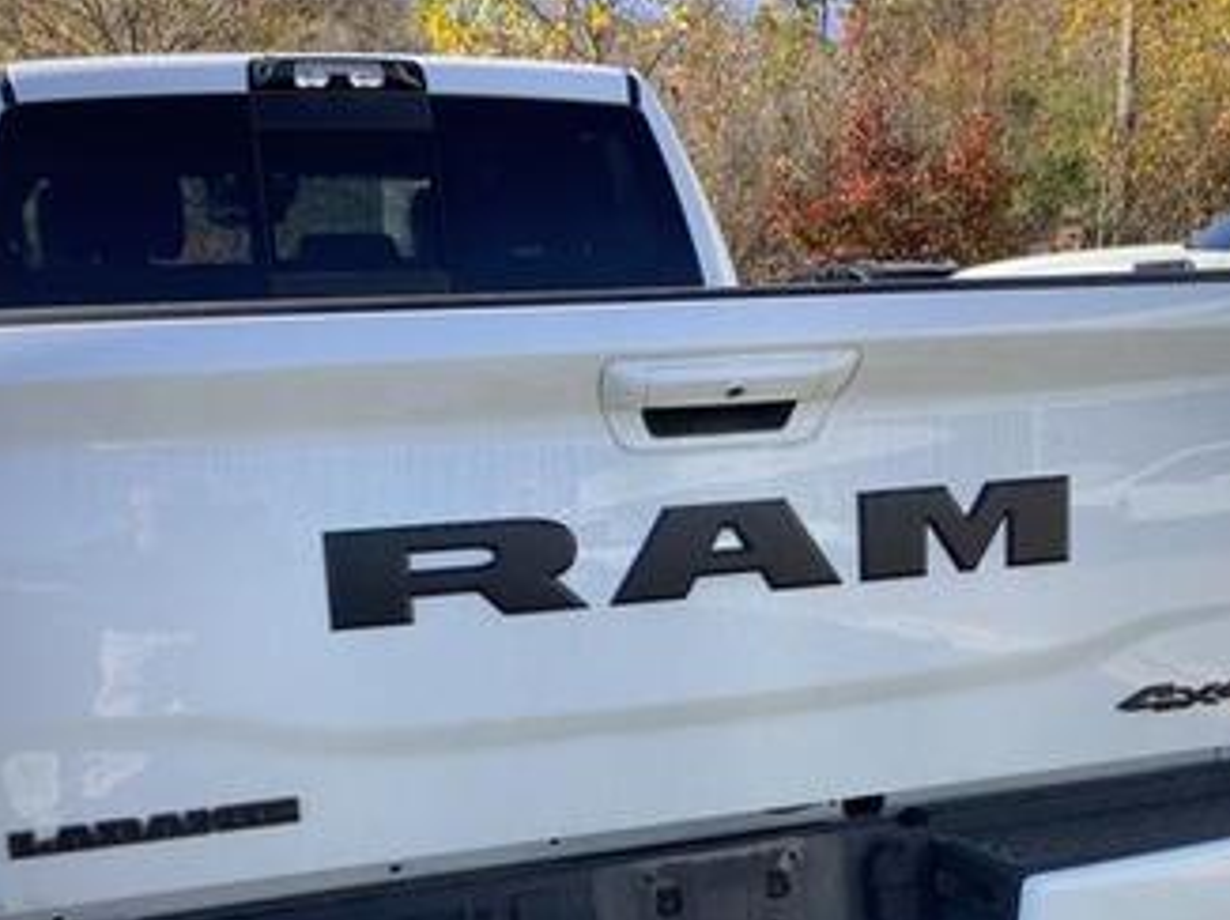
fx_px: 1704
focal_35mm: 48
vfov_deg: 29.7
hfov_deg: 39.6
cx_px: 672
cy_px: 705
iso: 25
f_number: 2.4
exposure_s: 1/416
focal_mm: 3.3
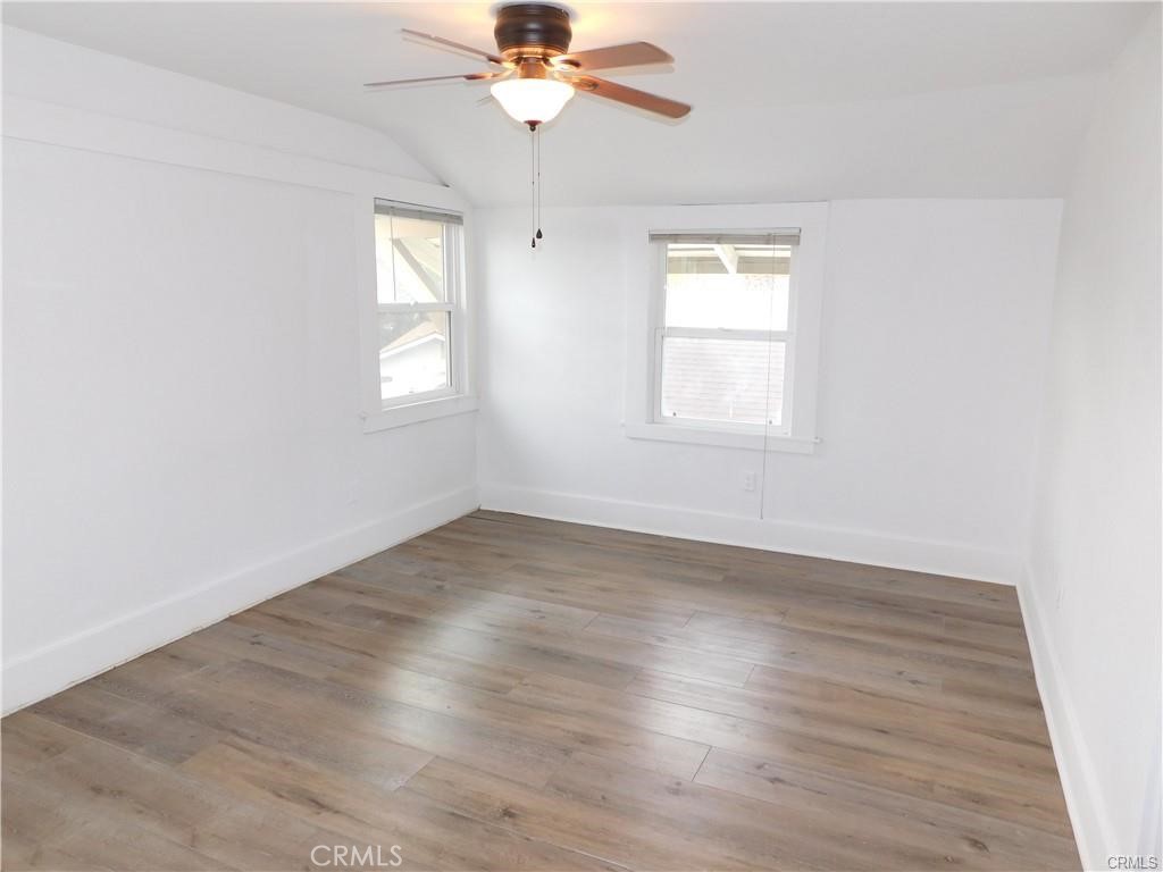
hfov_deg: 71.6
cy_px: 436
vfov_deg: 56.8
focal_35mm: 24
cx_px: 582
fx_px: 806
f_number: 3
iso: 140
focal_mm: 4.1
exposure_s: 1/30
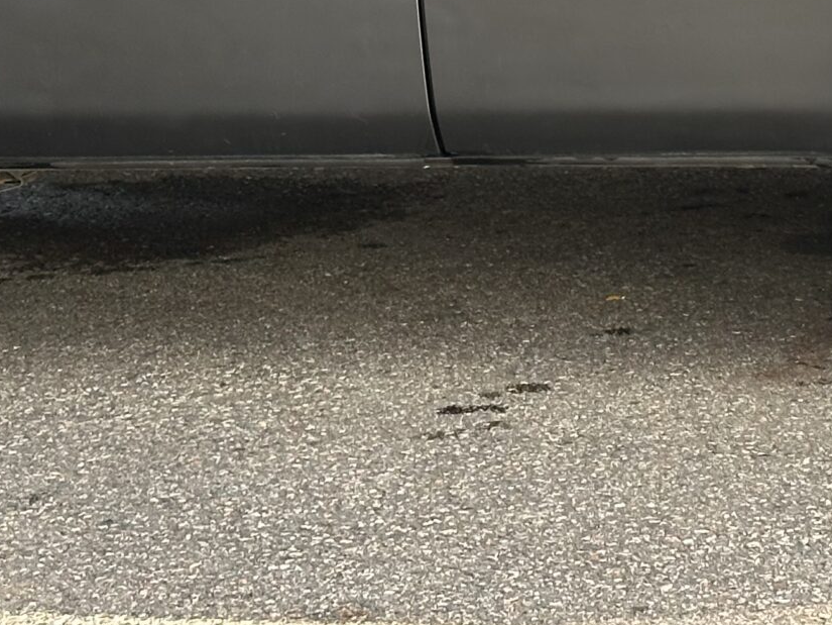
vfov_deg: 9.7
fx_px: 3582
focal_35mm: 149
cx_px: 958
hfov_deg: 13.0
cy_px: -274
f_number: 1.78
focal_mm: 6.86
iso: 64
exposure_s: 1/546
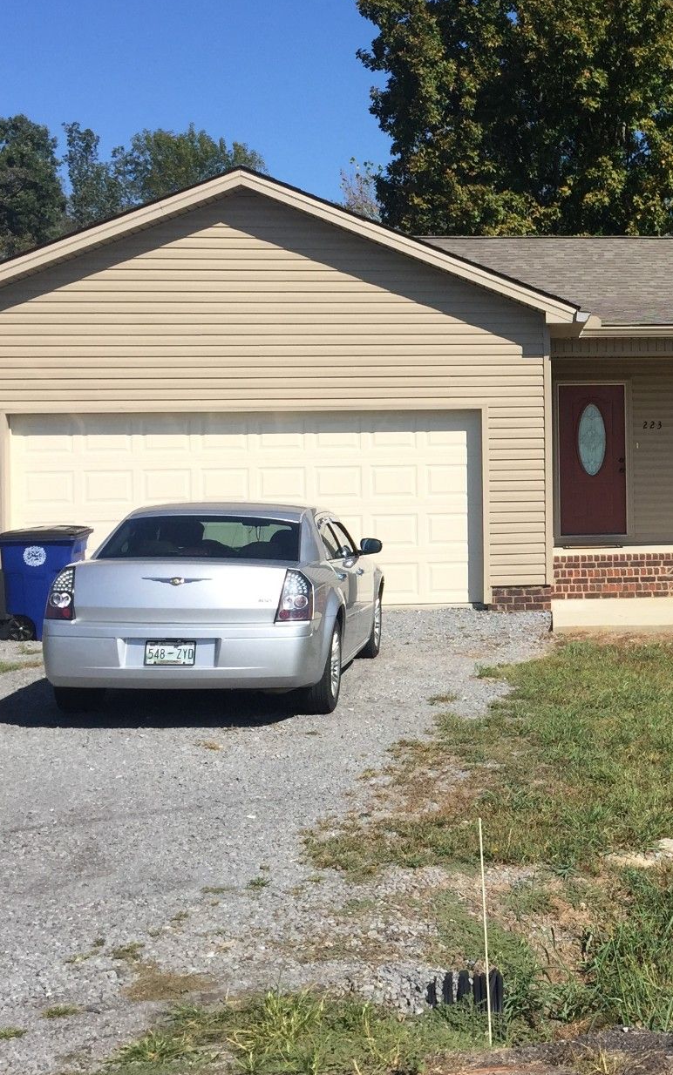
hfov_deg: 24.1
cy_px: 449
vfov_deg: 39.4
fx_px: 1496
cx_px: 697
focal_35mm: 51
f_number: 2.2
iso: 32
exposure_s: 1/1980
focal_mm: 4.15
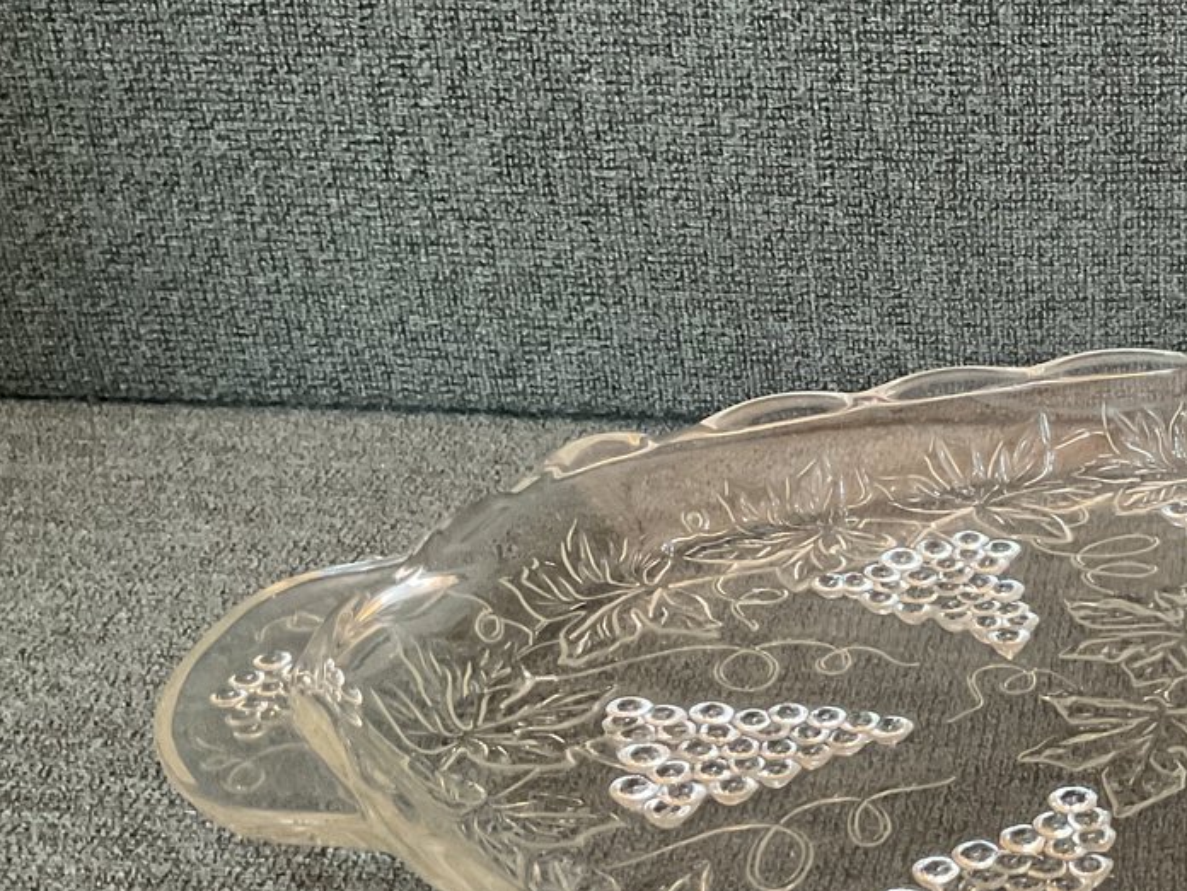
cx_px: 1236
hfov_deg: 28.5
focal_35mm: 63
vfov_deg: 23.1
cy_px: 655
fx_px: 2160
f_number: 1.8
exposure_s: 1/50
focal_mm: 3
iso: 250
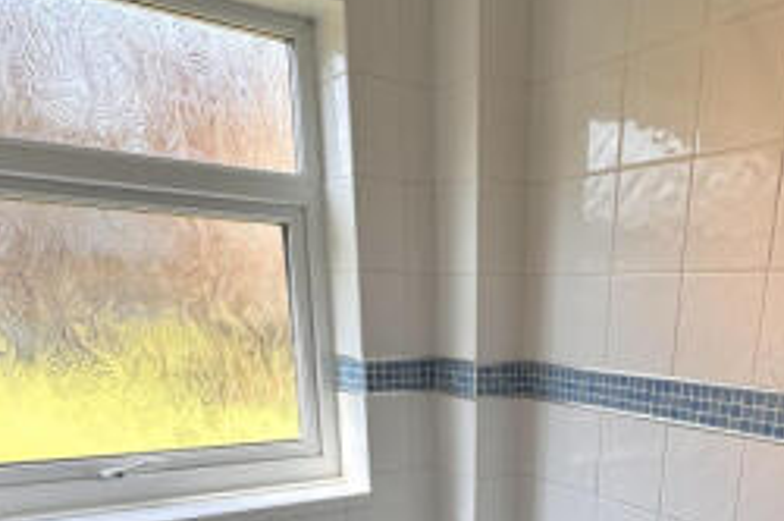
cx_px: 535
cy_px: 585
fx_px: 739
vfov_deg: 33.4
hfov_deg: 54.5
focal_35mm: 34
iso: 40
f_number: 2.2
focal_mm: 2.22
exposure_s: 1/147
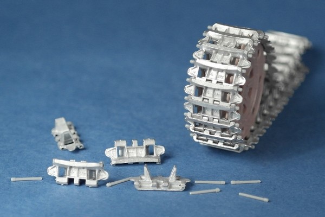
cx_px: 162
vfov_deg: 24.2
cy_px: 108
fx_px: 506
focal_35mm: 56
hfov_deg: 35.6
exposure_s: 1/250
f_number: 5
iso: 400
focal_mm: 37
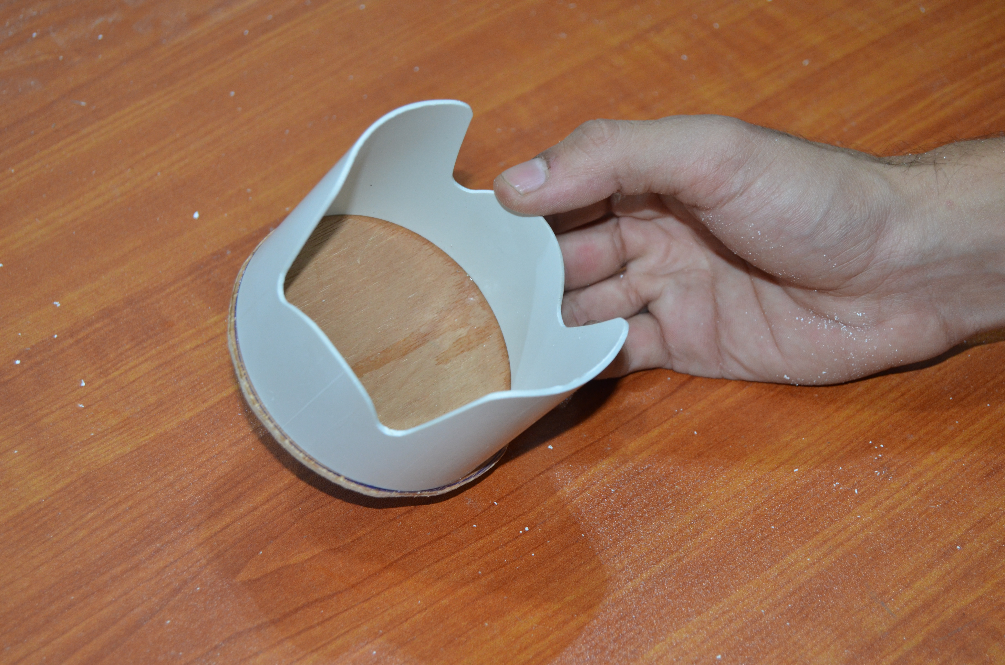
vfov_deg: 16.5
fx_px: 2298
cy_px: 332
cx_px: 502
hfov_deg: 24.7
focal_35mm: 82
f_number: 5.6
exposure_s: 1/60
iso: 800
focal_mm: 55
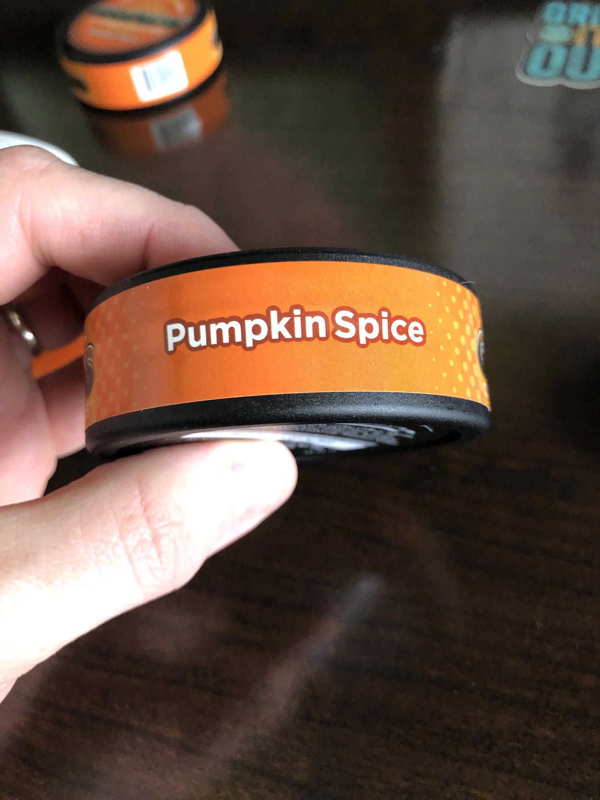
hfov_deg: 49.7
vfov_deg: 63.4
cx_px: 300
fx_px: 647
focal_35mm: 28
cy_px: 400
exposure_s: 1/15
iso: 100
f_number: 1.8
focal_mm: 3.99
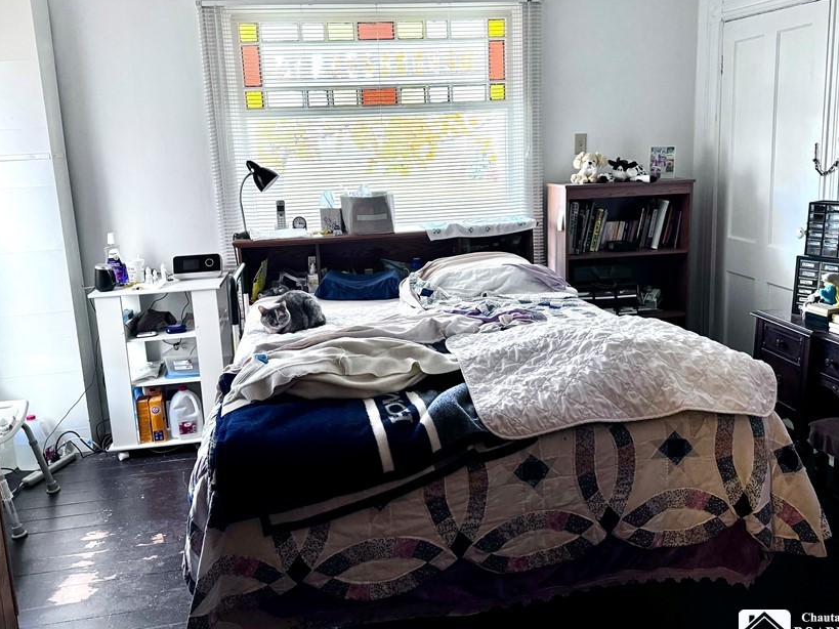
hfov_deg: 60.0
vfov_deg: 46.6
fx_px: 727
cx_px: 423
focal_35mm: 30
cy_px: 268
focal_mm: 6.76
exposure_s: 1/60
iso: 400
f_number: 1.78
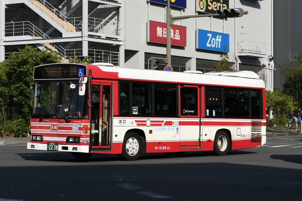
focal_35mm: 75
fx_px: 629
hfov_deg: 27.0
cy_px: 100
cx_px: 151
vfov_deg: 18.2
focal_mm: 50
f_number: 6.3
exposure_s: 1/640
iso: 100
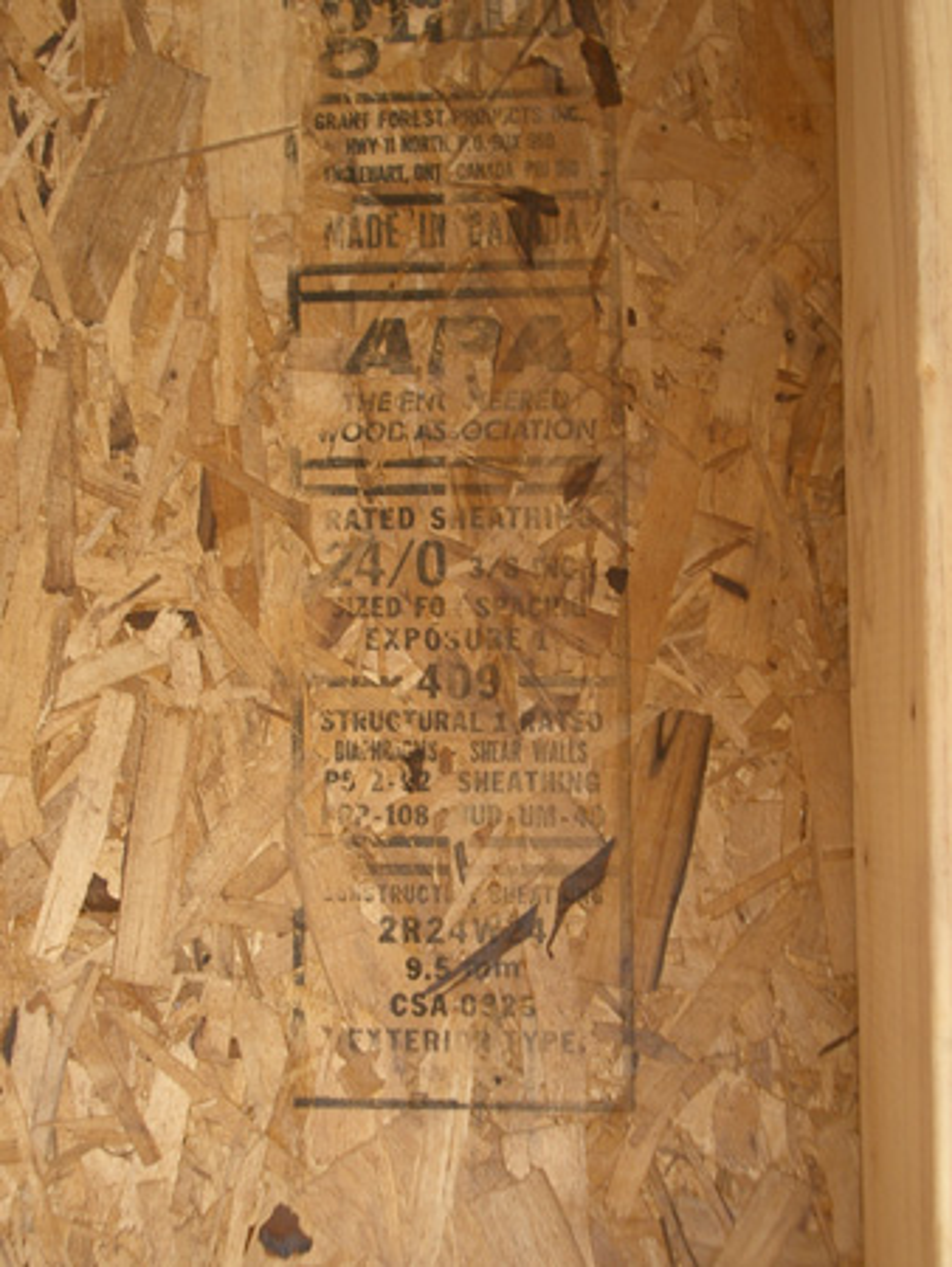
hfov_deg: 29.7
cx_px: 476
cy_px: 634
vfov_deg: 38.9
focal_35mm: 49
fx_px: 1795
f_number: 3.1
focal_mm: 8.2
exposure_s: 1/100
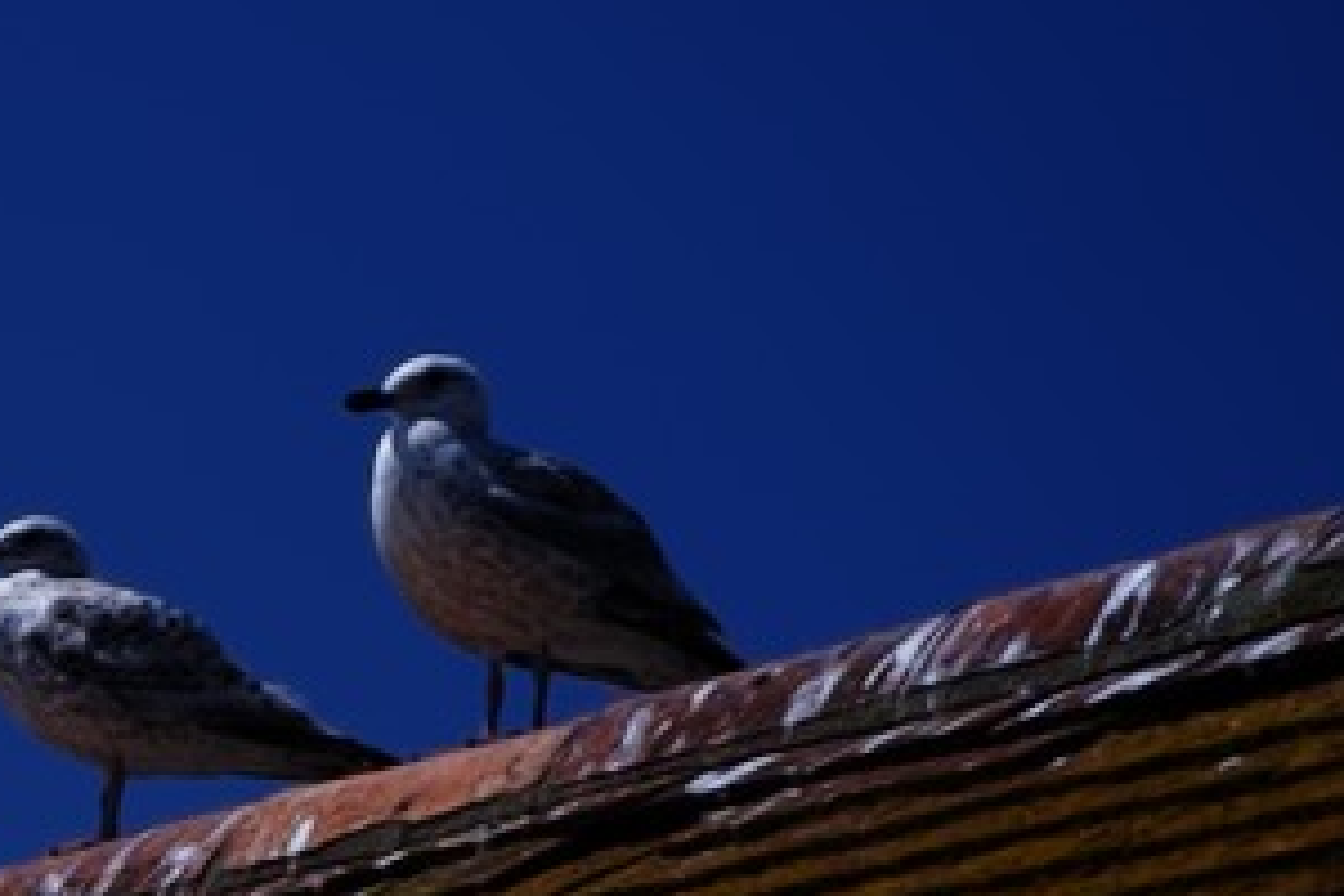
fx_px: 13140
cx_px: -67
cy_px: 840
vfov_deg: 3.9
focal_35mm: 352
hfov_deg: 5.8
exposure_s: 1/200
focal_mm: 165
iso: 200
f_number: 4
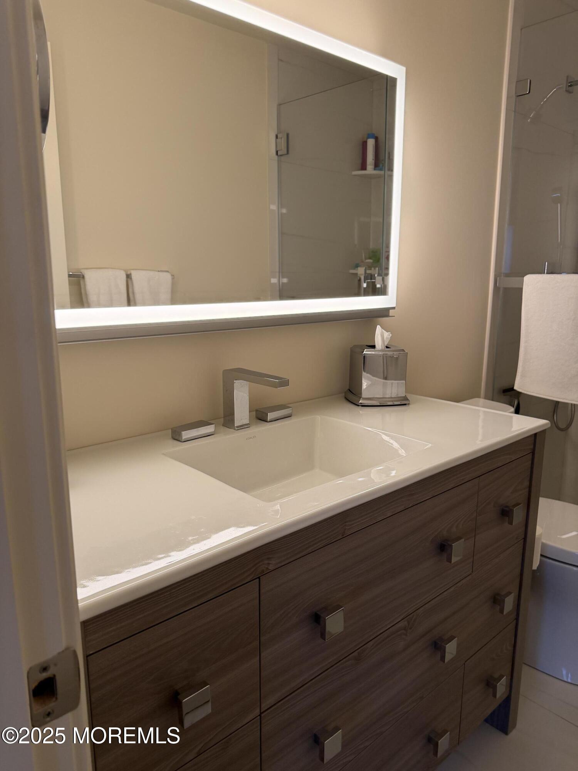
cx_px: 289
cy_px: 386
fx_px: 534
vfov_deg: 71.6
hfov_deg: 56.8
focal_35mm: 24
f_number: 1.78
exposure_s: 1/141
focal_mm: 6.76
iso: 200
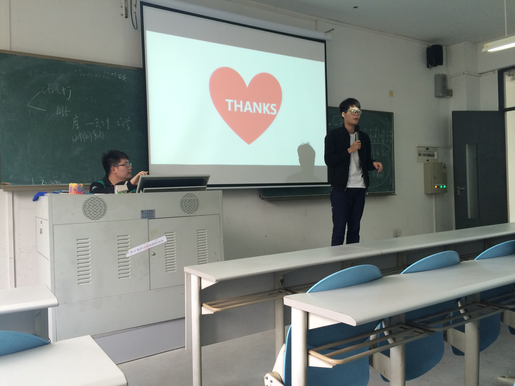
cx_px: 258
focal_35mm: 29
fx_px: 431
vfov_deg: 48.2
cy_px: 193
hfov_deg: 61.7
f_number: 2.2
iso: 50
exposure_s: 1/33
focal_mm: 4.15
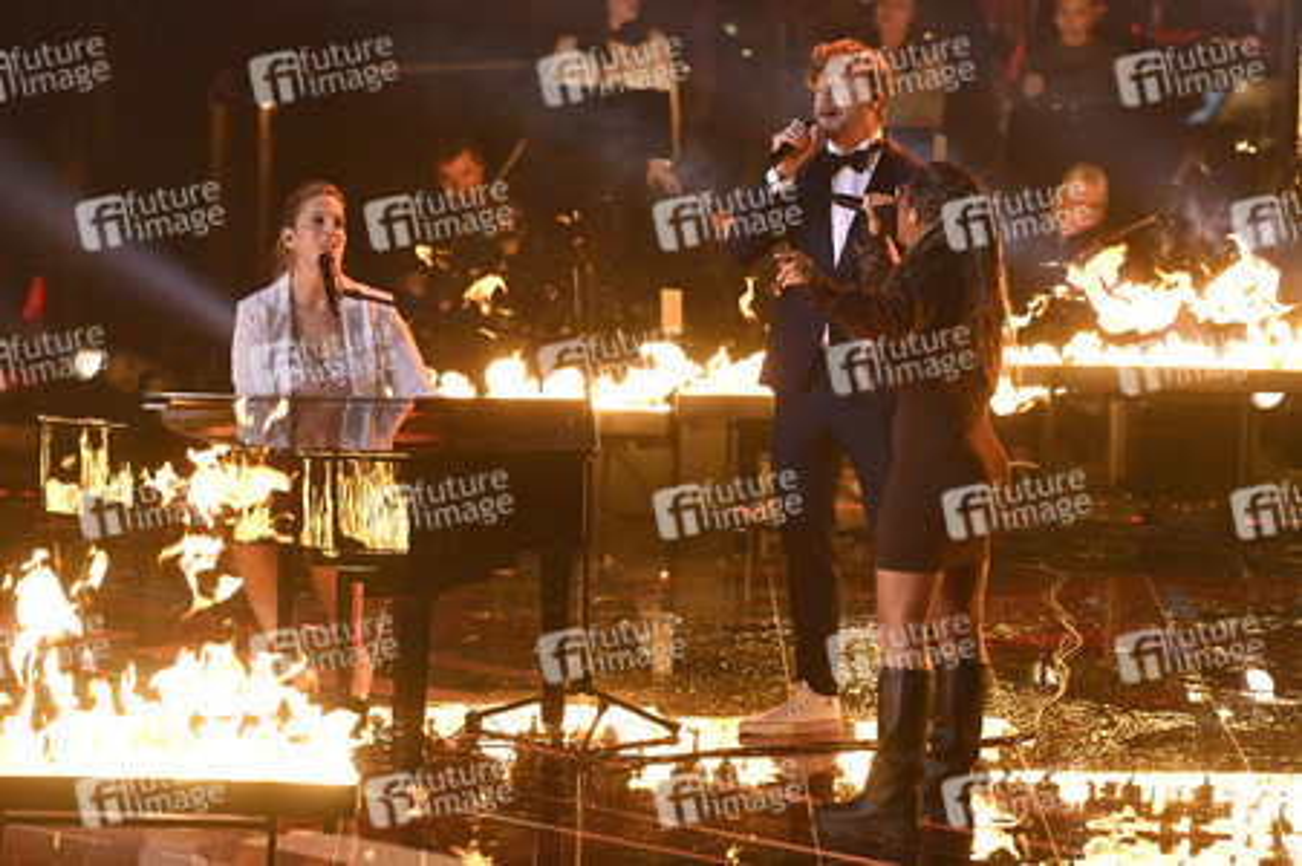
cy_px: 433
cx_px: 651
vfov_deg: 6.9
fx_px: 7228
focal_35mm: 200
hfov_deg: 10.3
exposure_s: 1/400
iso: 20000
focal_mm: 200
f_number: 5.6
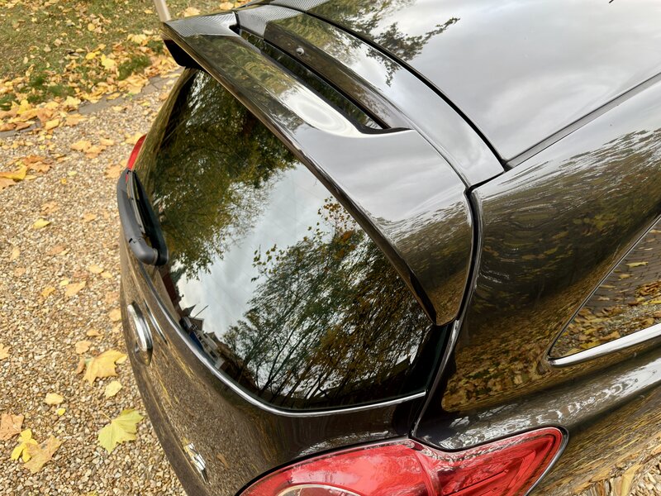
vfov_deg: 56.8
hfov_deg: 71.6
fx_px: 458
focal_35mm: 24
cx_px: 330
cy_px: 248
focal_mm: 6.76
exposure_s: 1/63
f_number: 1.78
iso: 100
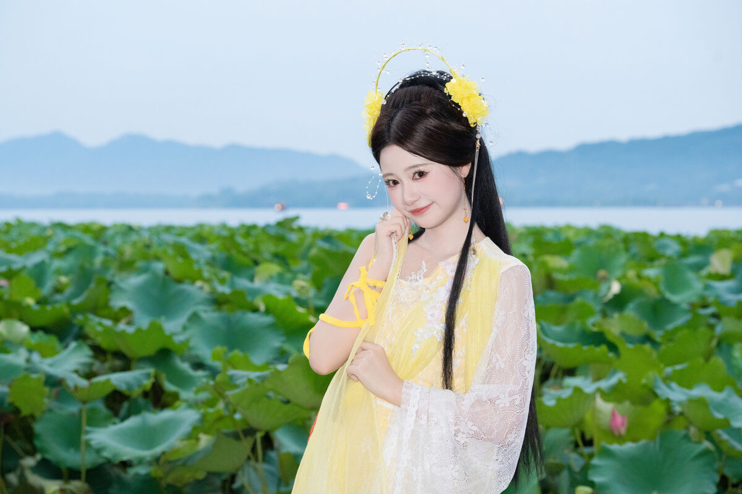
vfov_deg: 19.5
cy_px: 247
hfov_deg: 28.8
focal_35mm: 70
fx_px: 1443
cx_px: 371
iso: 8000
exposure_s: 1/250
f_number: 5.6
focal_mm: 70
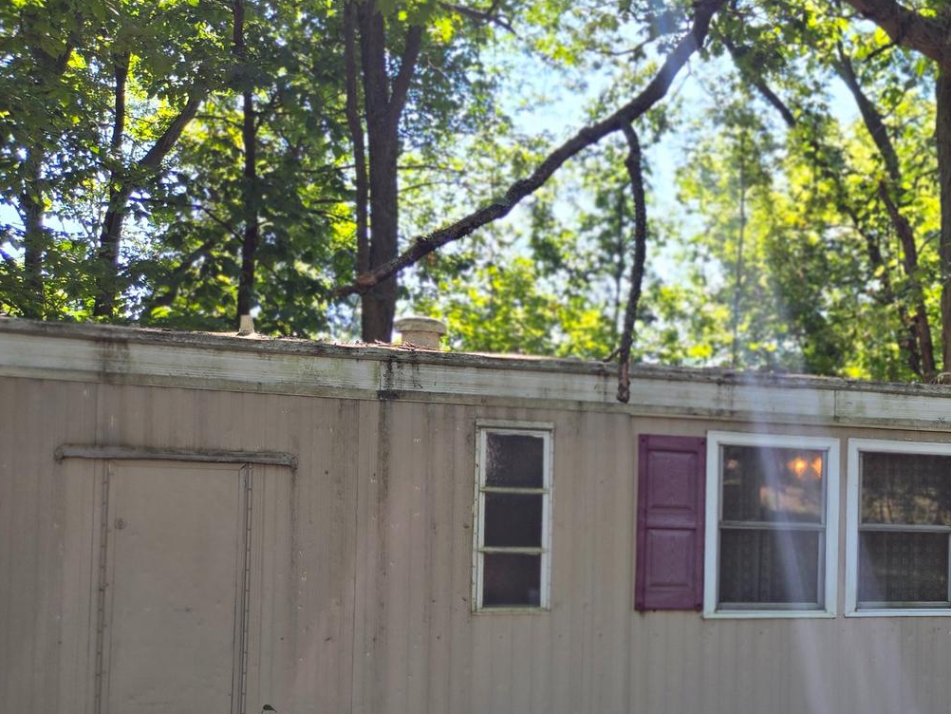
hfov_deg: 36.1
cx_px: 967
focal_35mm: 47
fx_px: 1292
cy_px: 552
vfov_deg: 30.3
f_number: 1.8
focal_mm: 5.4
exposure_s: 1/245
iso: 25
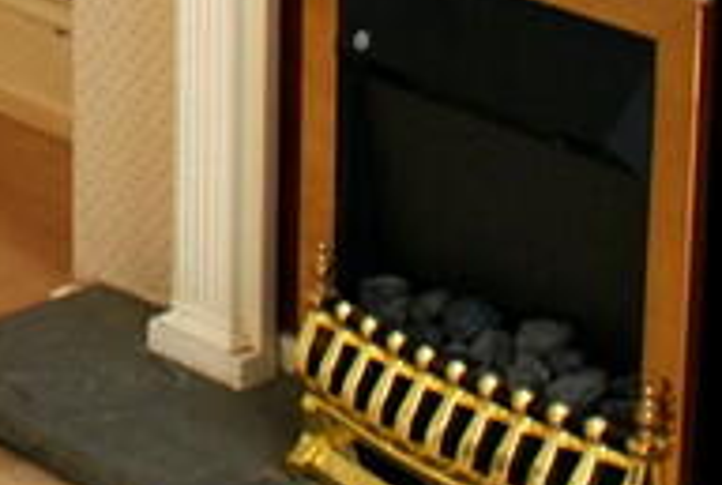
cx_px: -436
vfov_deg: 8.9
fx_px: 2895
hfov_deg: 13.2
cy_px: -573
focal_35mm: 144
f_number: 5
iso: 200
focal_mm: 18
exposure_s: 1/100
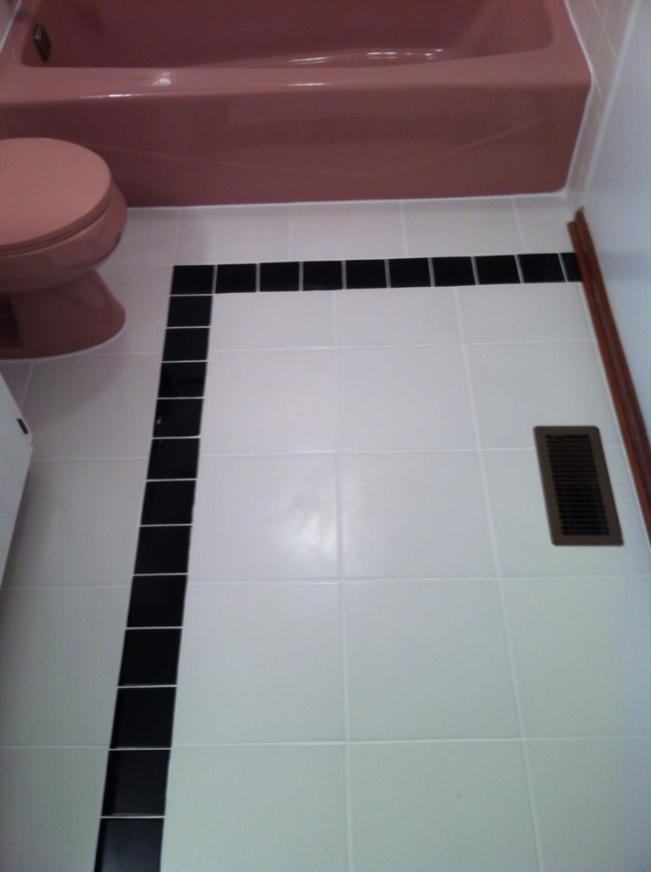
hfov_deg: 40.6
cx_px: 326
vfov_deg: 52.7
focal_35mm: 35
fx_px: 880
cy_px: 436
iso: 80
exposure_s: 1/17
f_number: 2.8
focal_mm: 3.85
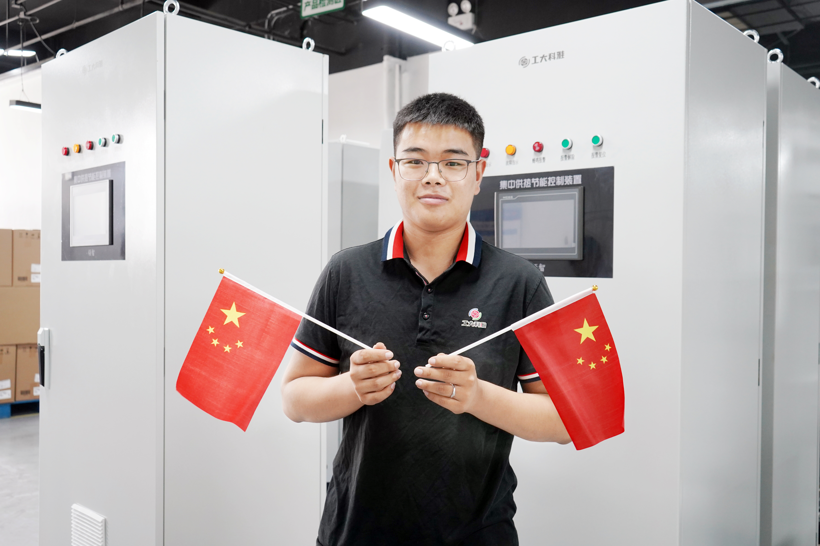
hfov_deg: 58.7
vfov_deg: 41.1
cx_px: 410
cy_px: 273
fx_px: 729
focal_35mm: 32
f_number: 5.6
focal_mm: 32
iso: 1600
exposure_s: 1/40
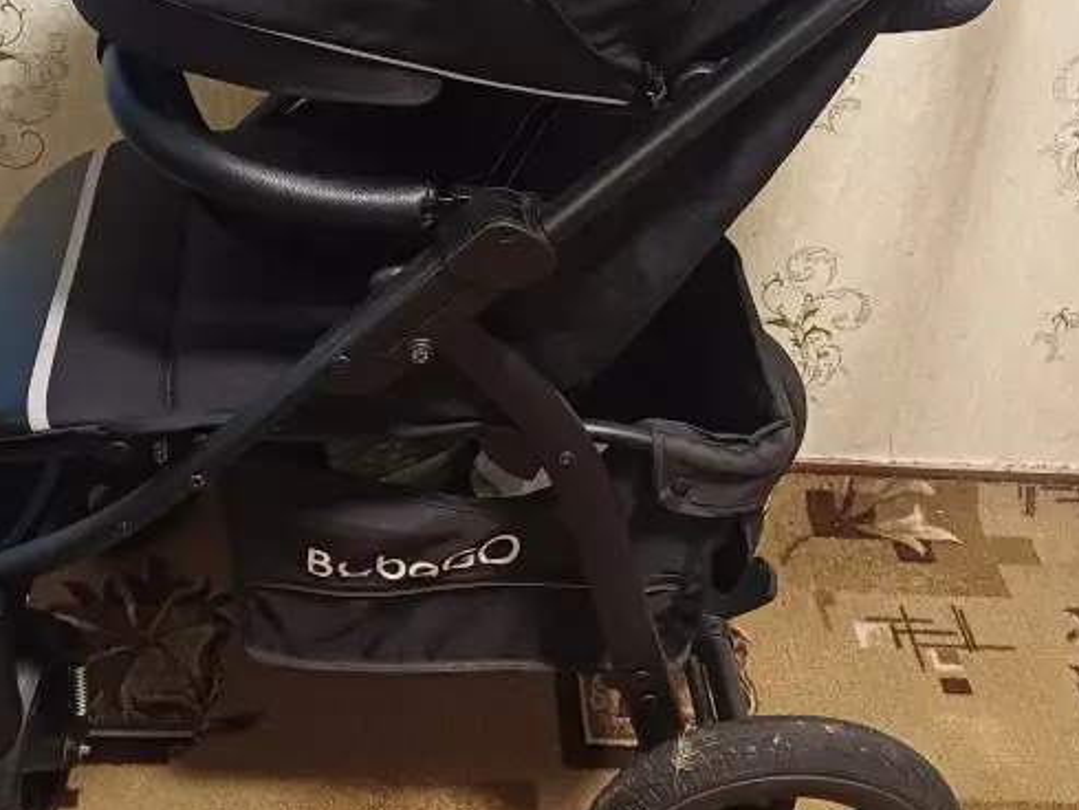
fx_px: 1590
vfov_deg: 28.2
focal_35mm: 51
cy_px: 202
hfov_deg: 37.3
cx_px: 429
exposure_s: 1/25
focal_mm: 4.65
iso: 500
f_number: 1.8
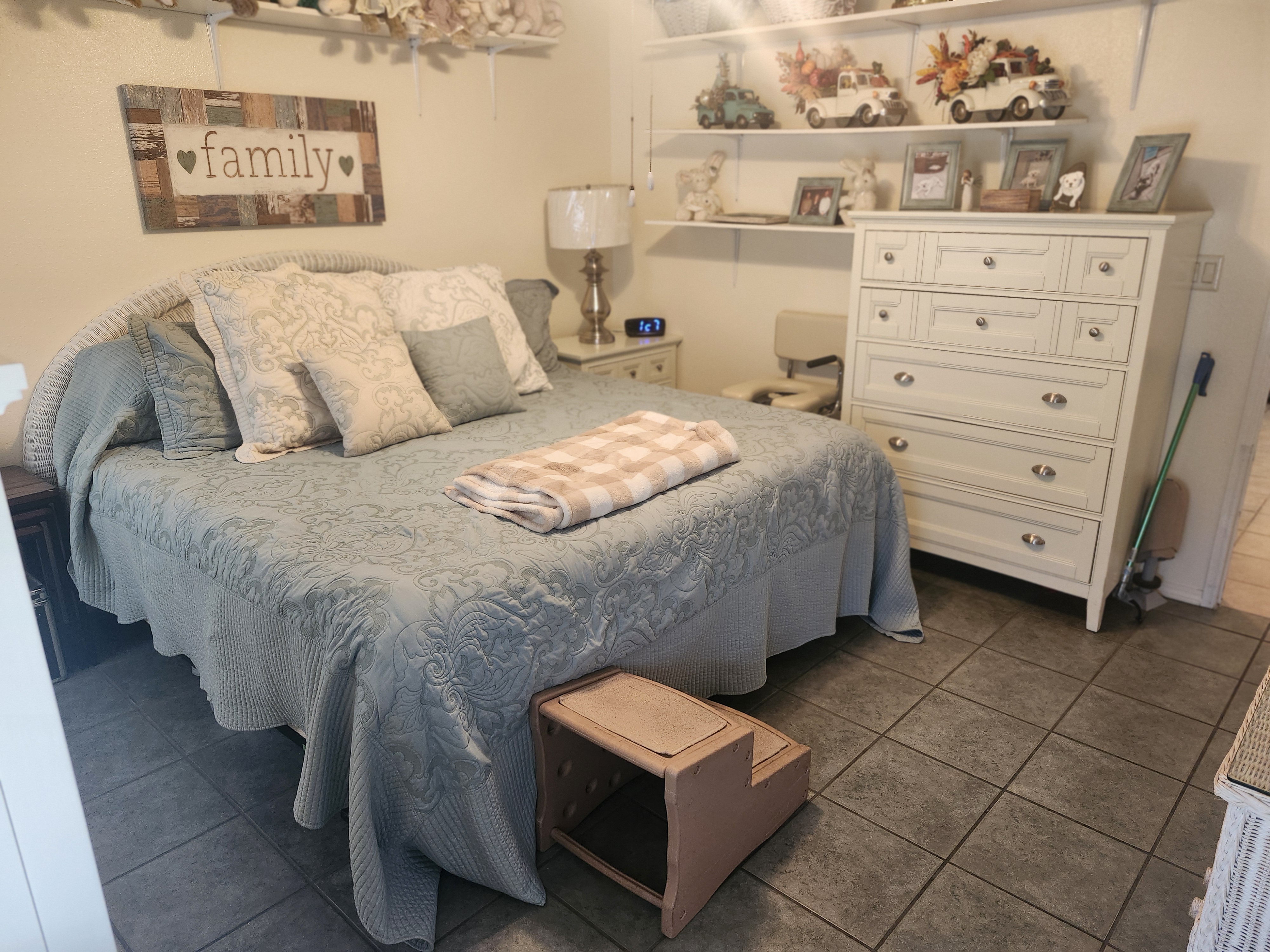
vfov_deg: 58.9
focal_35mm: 23
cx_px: 635
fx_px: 844
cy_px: 476
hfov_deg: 73.9
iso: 500
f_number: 1.8
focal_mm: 5.54
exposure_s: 1/120
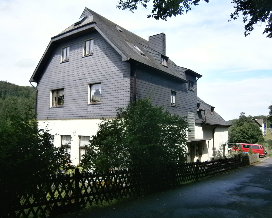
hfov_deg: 62.2
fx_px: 225
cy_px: 110
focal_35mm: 28
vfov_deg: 51.5
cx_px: 128
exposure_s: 1/100
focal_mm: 4.7
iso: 80
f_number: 8
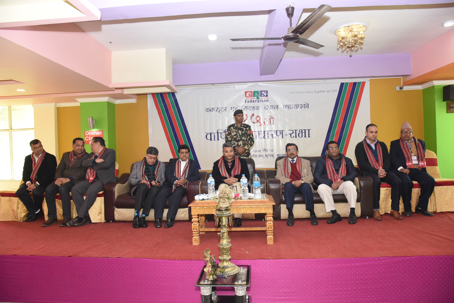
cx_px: 227
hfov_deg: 73.7
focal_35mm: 24
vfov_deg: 53.2
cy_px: 152
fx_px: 303
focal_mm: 24
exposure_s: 1/125
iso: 2500
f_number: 6.3
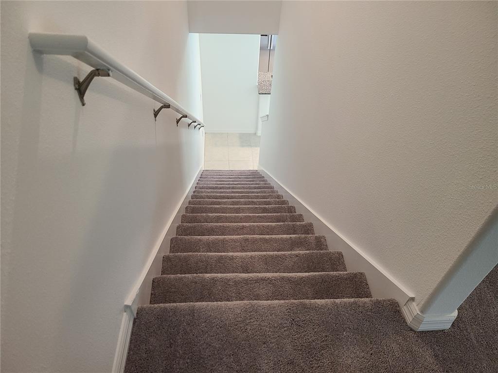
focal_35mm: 26
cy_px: 186
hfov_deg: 67.3
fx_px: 374
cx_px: 249
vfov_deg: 53.1
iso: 200
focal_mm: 5.4
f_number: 1.8
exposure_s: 1/60
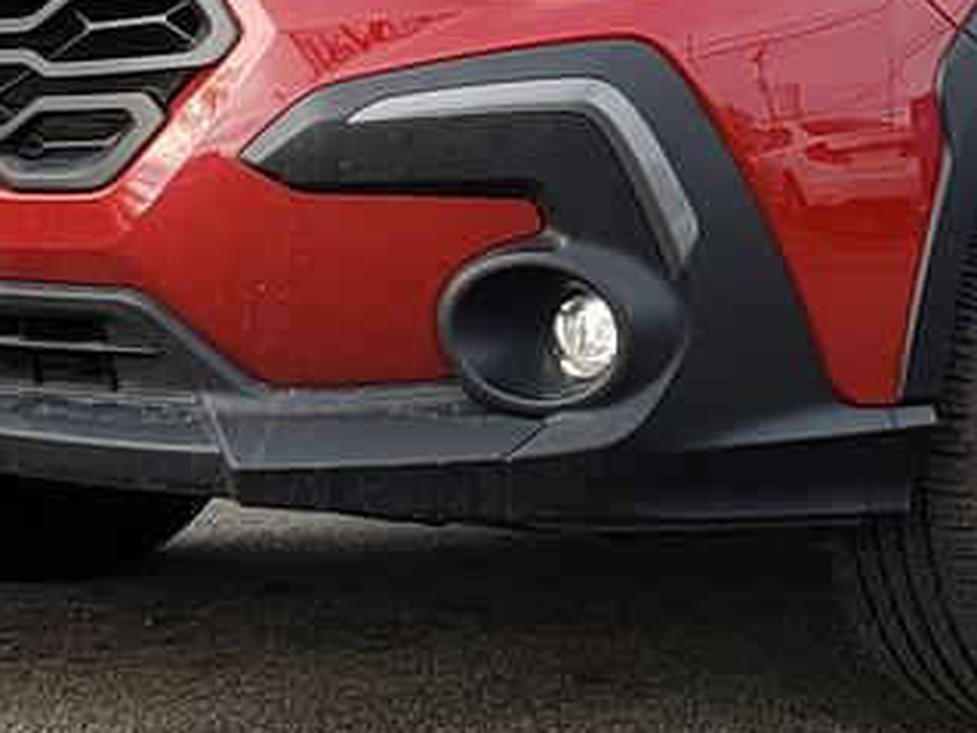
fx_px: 2372
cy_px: -15
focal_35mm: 84
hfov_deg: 22.7
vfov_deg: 17.2
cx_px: 881
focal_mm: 4.3
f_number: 2.4
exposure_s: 1/316
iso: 50
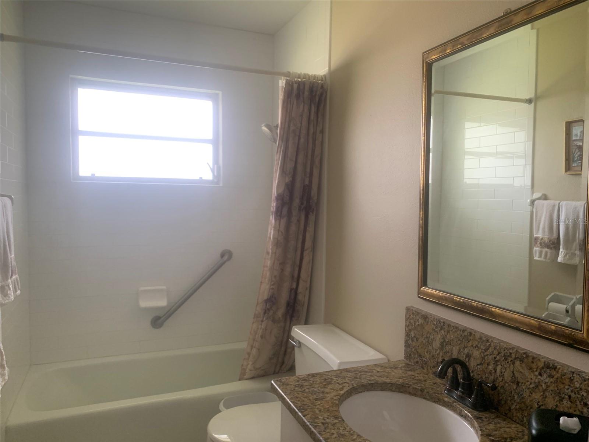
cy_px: 221
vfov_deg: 53.1
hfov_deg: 67.3
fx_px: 442
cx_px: 294
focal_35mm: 26
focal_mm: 4.25
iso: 100
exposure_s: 1/76
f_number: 1.8
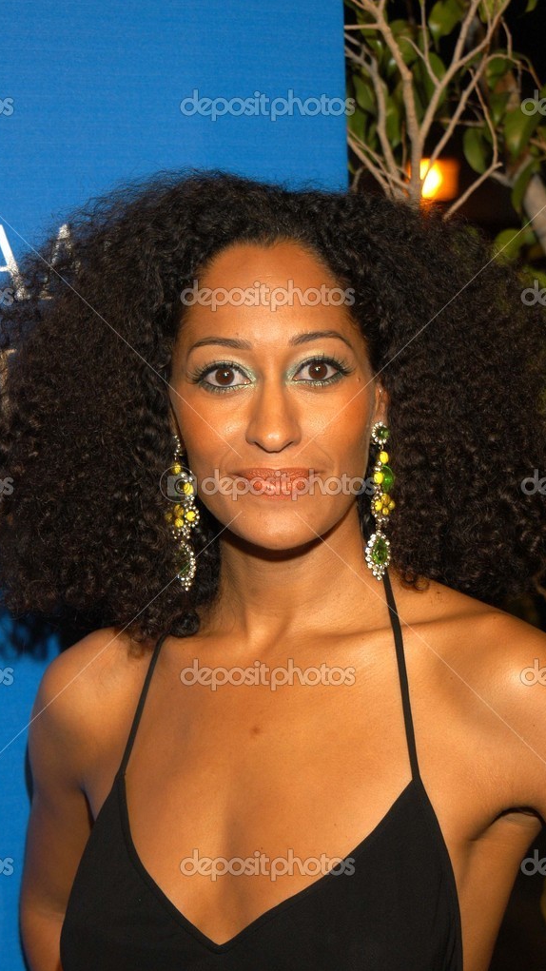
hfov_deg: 11.3
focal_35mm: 107
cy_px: 486
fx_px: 2755
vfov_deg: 20.0
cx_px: 267
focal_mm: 68
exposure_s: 1/160
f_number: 7.1
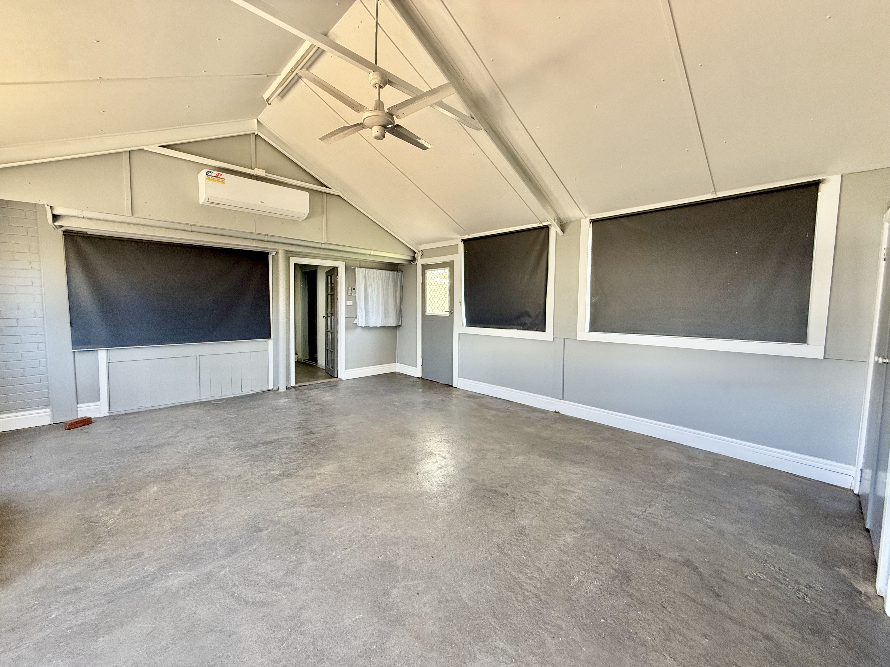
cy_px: 334
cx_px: 445
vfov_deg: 85.7
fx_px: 360
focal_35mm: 14
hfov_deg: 102.1
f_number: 2.2
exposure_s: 1/99
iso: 100
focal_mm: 2.22
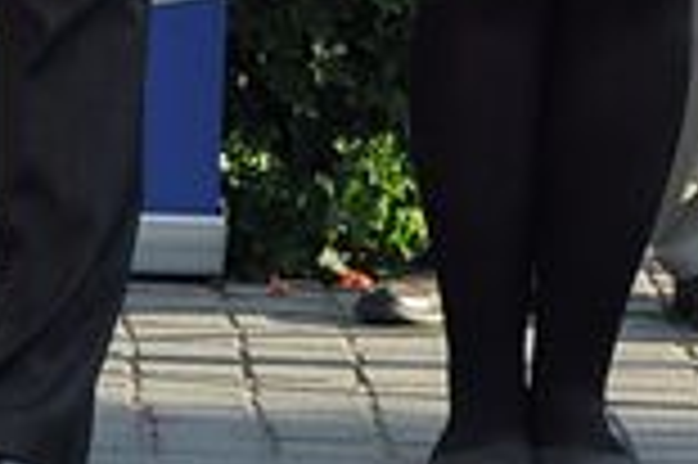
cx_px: 234
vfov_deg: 1.9
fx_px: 14294
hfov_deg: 2.8
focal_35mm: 738
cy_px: -592
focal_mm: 90
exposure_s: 1/400
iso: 400
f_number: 5.6
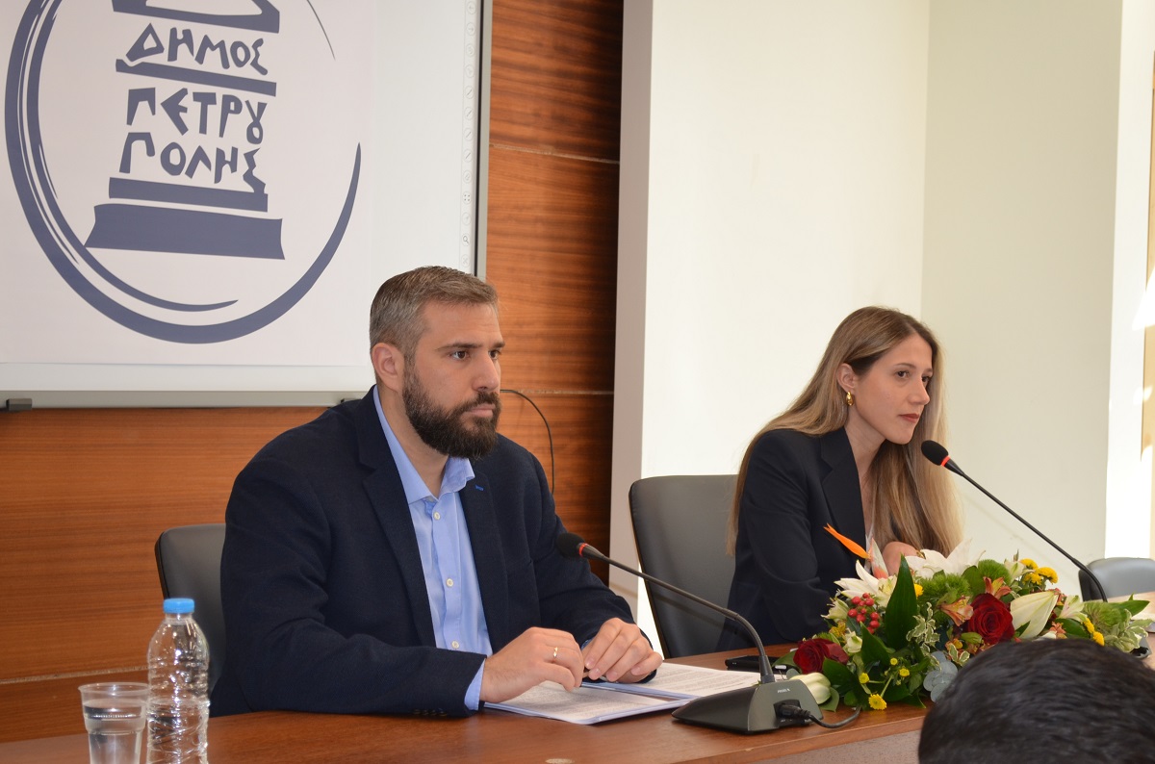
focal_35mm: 66
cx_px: 578
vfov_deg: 20.5
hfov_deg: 30.6
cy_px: 382
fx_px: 2112
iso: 500
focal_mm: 44
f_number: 5.3
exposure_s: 1/60
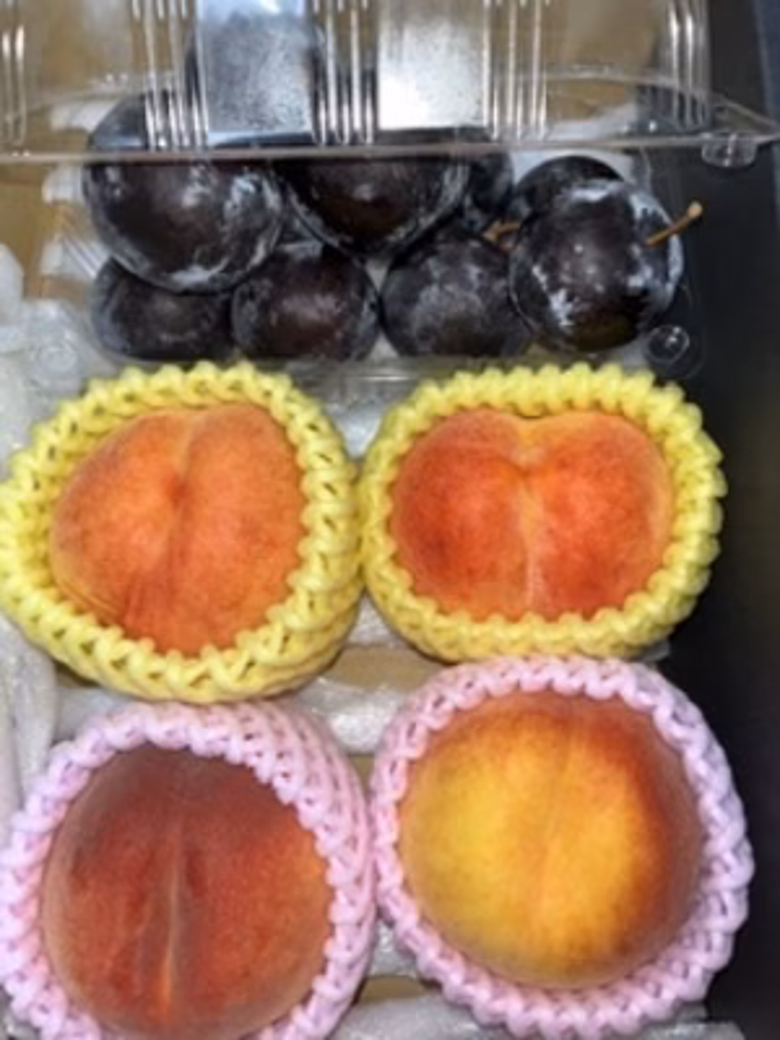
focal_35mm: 26
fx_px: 781
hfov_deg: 53.1
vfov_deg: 67.3
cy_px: 520
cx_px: 390
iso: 40
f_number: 1.6
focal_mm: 5.1
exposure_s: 1/76
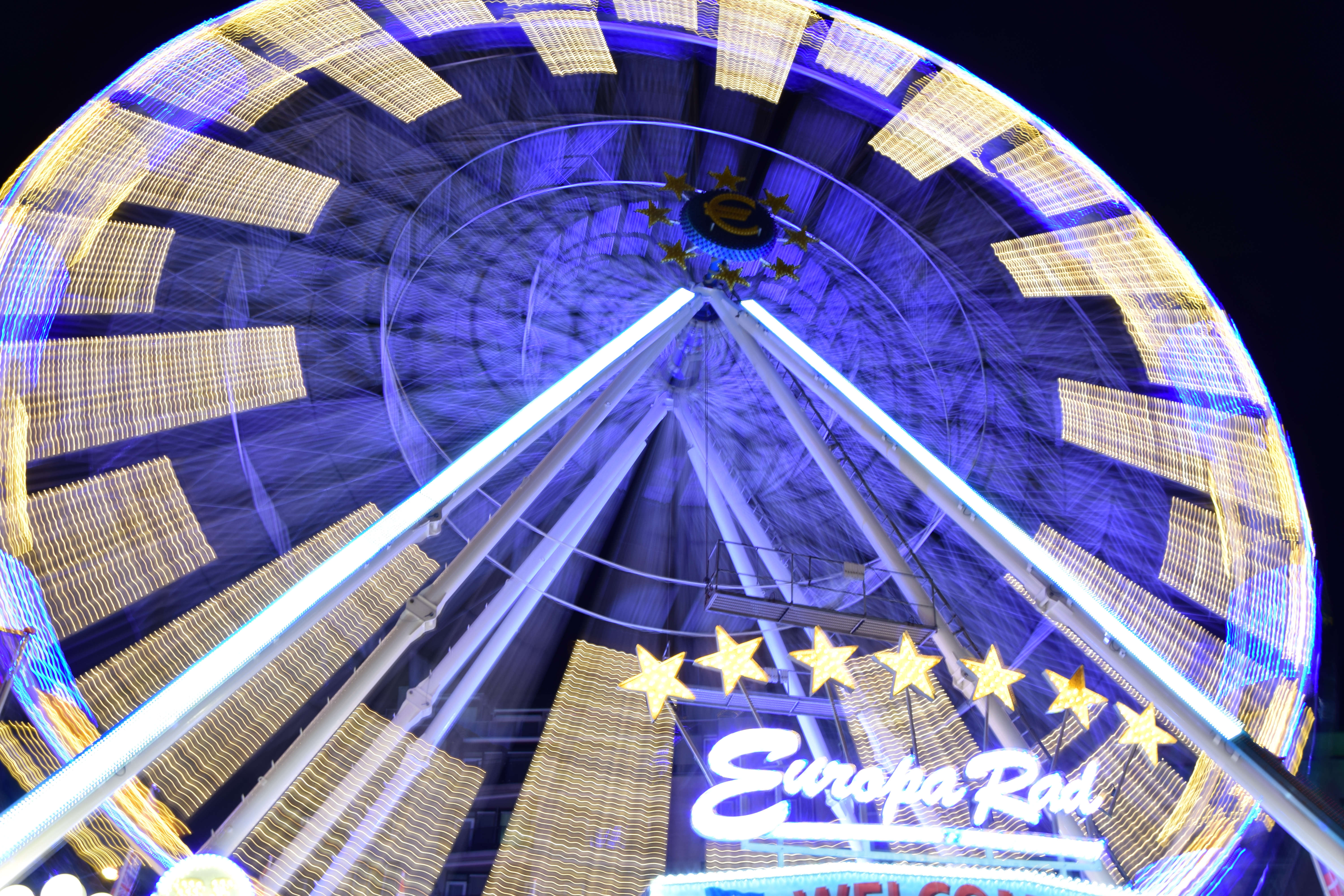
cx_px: 672
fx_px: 1008
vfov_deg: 47.9
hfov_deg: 67.4
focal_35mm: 27
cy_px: 448
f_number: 9
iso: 100
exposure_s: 1.3
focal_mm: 18
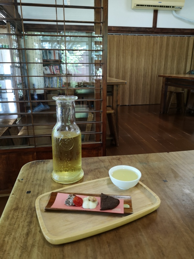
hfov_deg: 51.4
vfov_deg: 65.3
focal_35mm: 27
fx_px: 202
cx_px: 97
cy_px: 130
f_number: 1.8
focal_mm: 3.95
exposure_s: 1/45
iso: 200
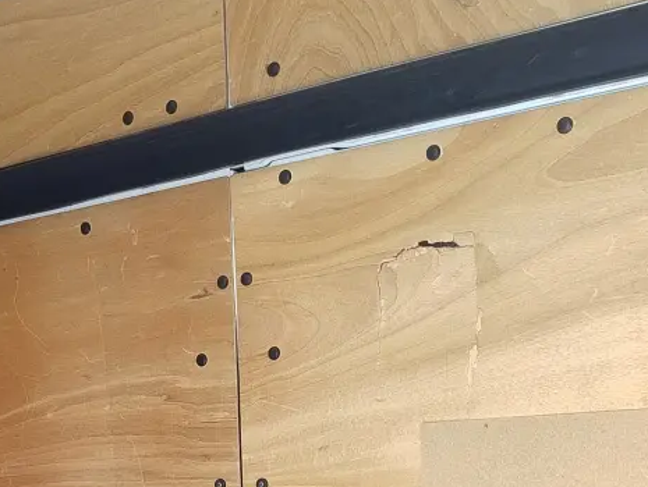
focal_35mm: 74
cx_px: -35
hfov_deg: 24.8
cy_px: 679
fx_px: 1387
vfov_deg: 18.2
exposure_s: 1/100
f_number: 1.8
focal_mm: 5.56
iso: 209
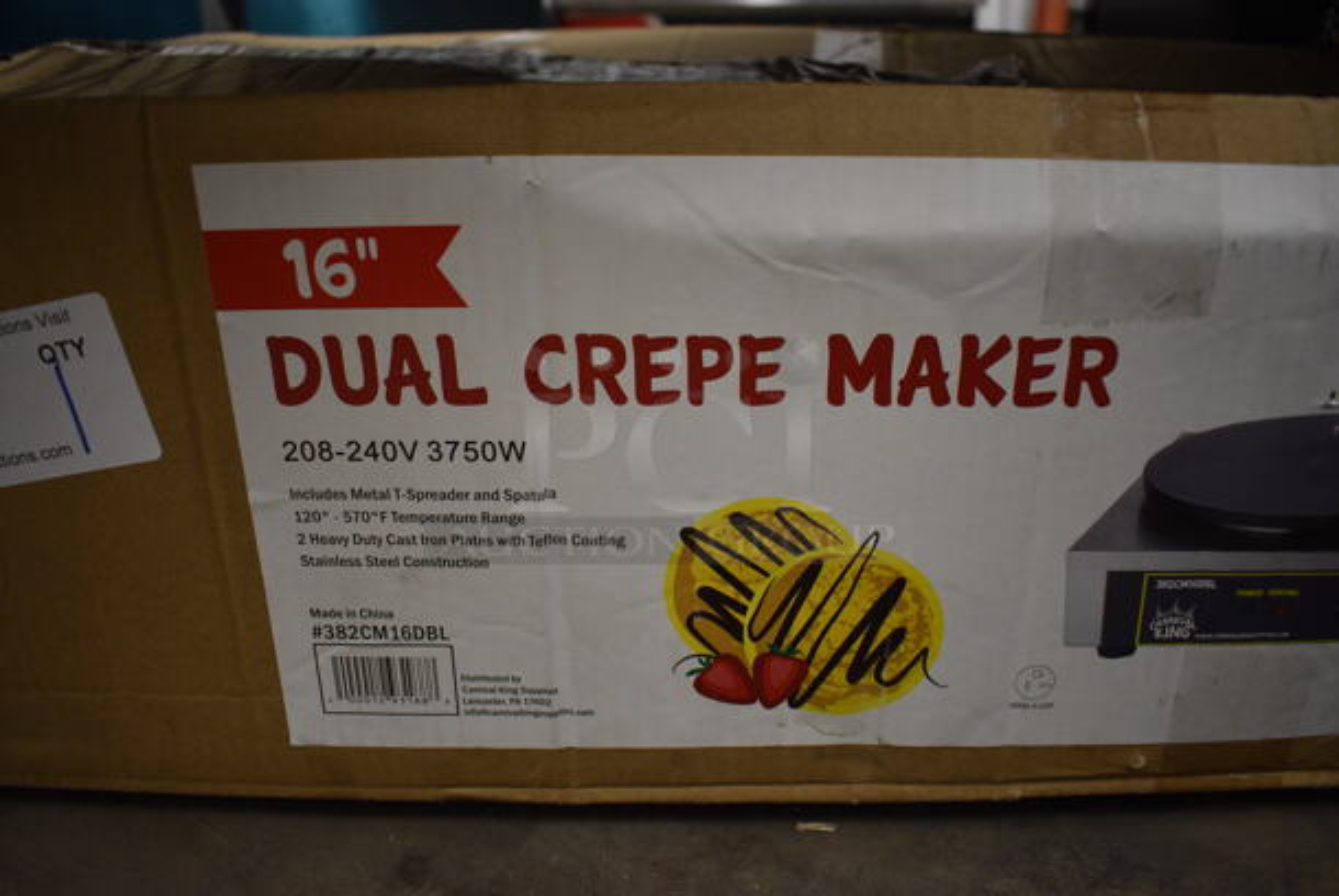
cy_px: 448
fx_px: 1005
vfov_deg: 48.0
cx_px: 670
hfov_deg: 67.3
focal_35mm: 27
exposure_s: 1/125
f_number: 3.5
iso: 1100
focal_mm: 18
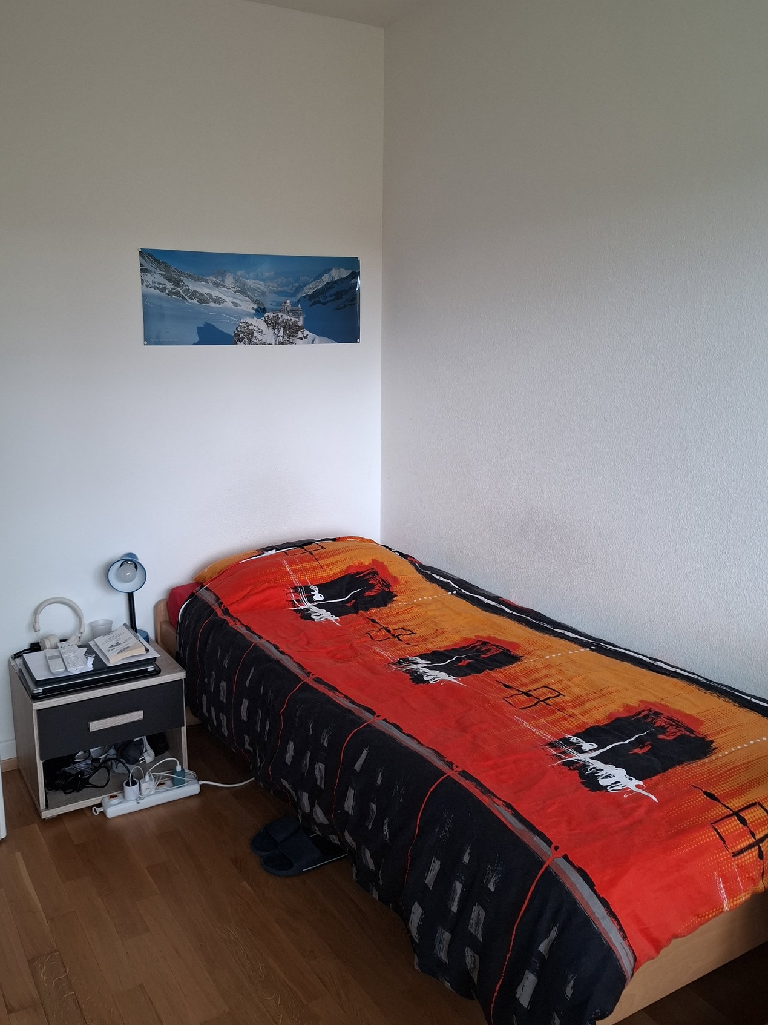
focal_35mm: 29
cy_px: 504
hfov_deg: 48.2
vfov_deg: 61.7
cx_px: 346
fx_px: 858
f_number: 1.8
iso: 250
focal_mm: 5.54
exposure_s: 1/50
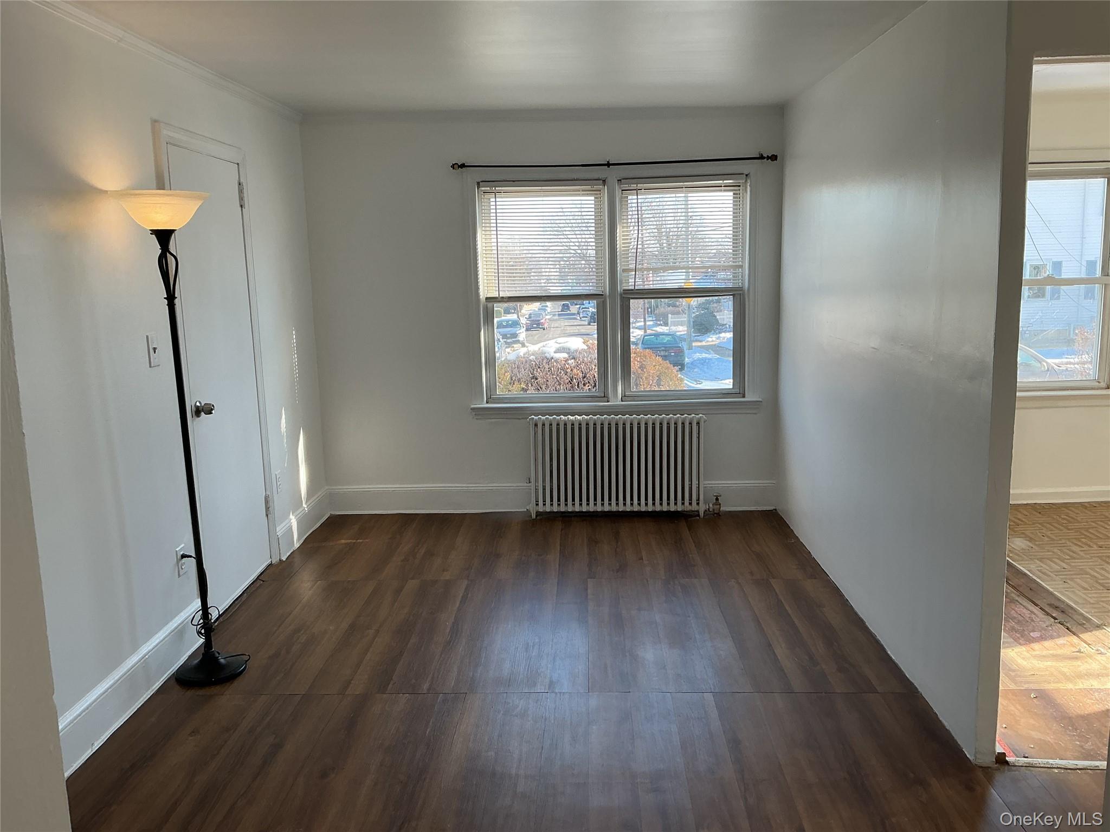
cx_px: 555
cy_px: 416
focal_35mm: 29
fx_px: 930
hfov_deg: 61.7
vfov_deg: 48.2
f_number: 1.8
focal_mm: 3
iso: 25
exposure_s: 1/120
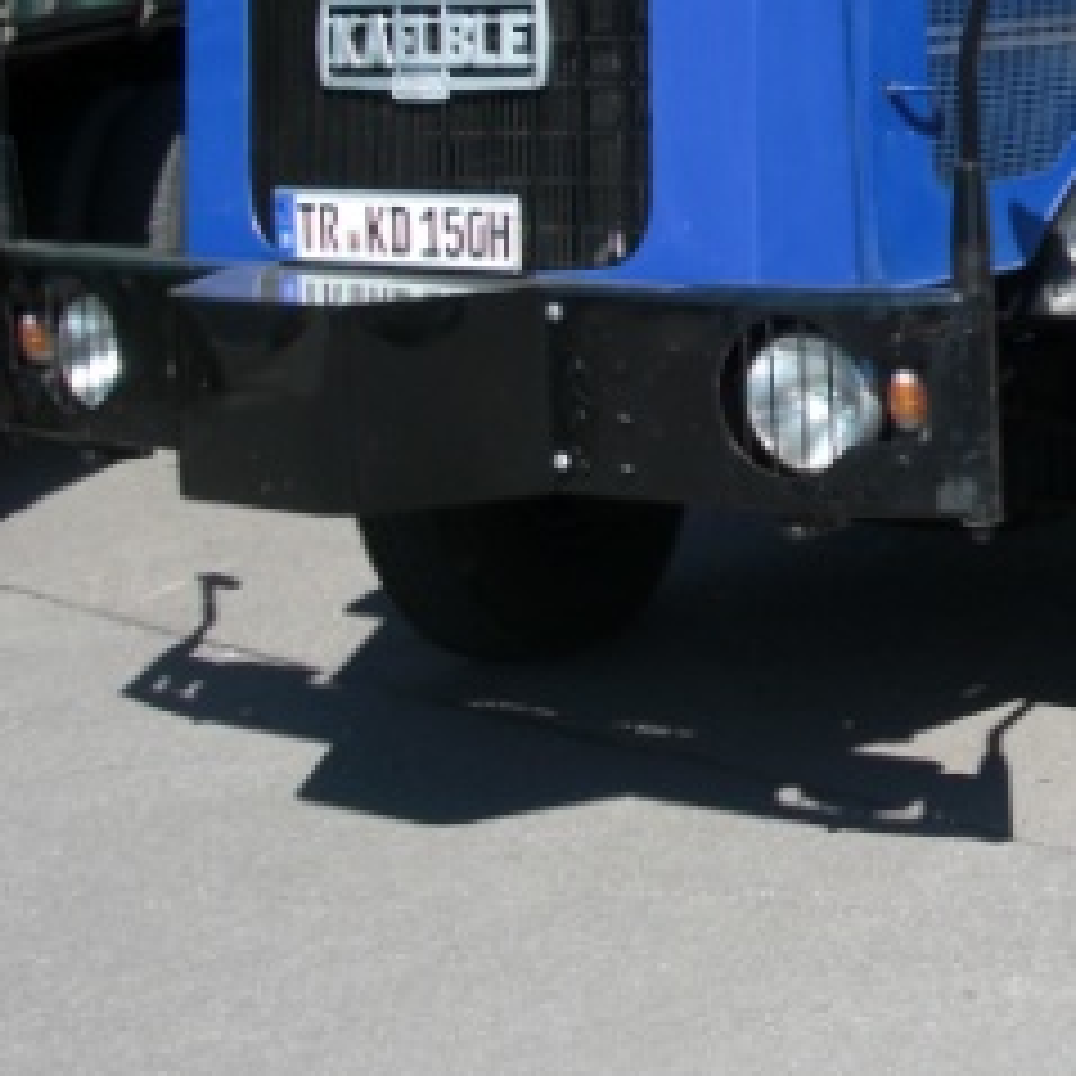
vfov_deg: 18.4
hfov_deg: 18.1
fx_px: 3271
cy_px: 90
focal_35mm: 93
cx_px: 1144
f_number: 2.8
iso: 50
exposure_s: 1/400
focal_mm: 6.3
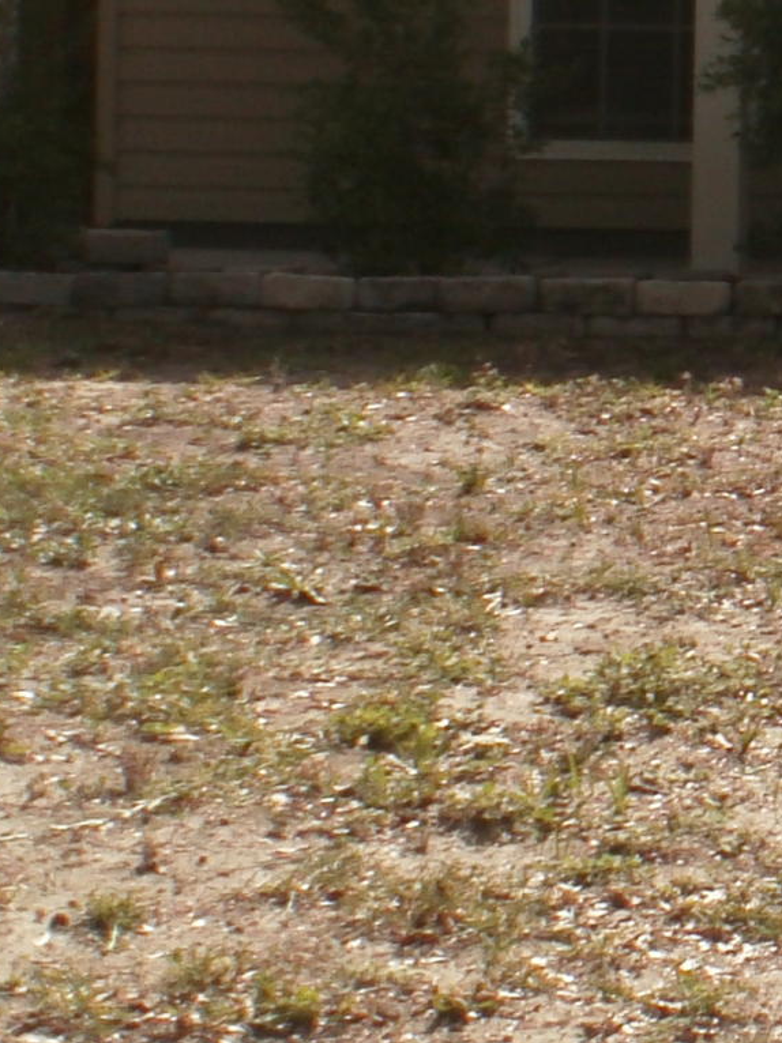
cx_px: 1567
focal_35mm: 141
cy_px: -298
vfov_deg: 13.5
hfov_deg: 9.8
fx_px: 4249
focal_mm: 6.3
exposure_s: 1/800
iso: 100
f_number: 4.6
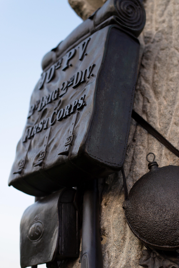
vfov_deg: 39.6
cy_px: 134
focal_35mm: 50
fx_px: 373
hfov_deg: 27.0
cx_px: 90
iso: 640
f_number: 2.8
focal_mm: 50
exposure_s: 1/125
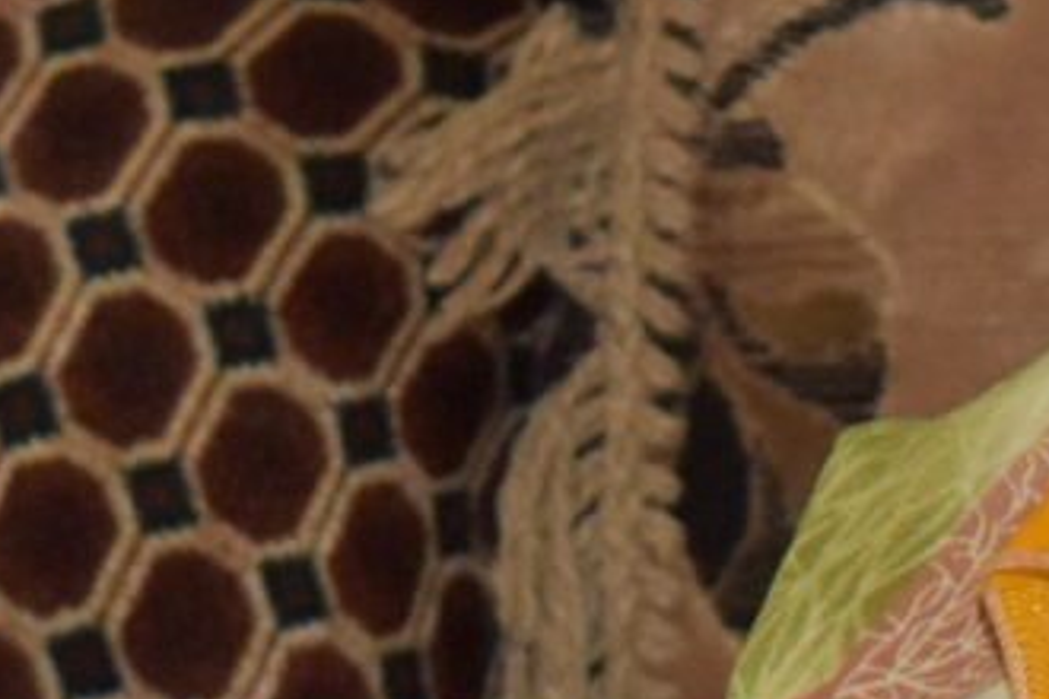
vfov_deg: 3.5
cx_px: 60
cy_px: -205
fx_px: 11538
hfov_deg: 5.2
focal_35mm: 396
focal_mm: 34
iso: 1250
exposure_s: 1/125
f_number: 4.5
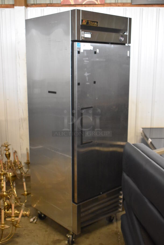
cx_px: 82
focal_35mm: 42
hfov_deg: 31.9
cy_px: 122
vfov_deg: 46.4
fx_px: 287
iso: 4000
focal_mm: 28
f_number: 4.2
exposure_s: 1/125
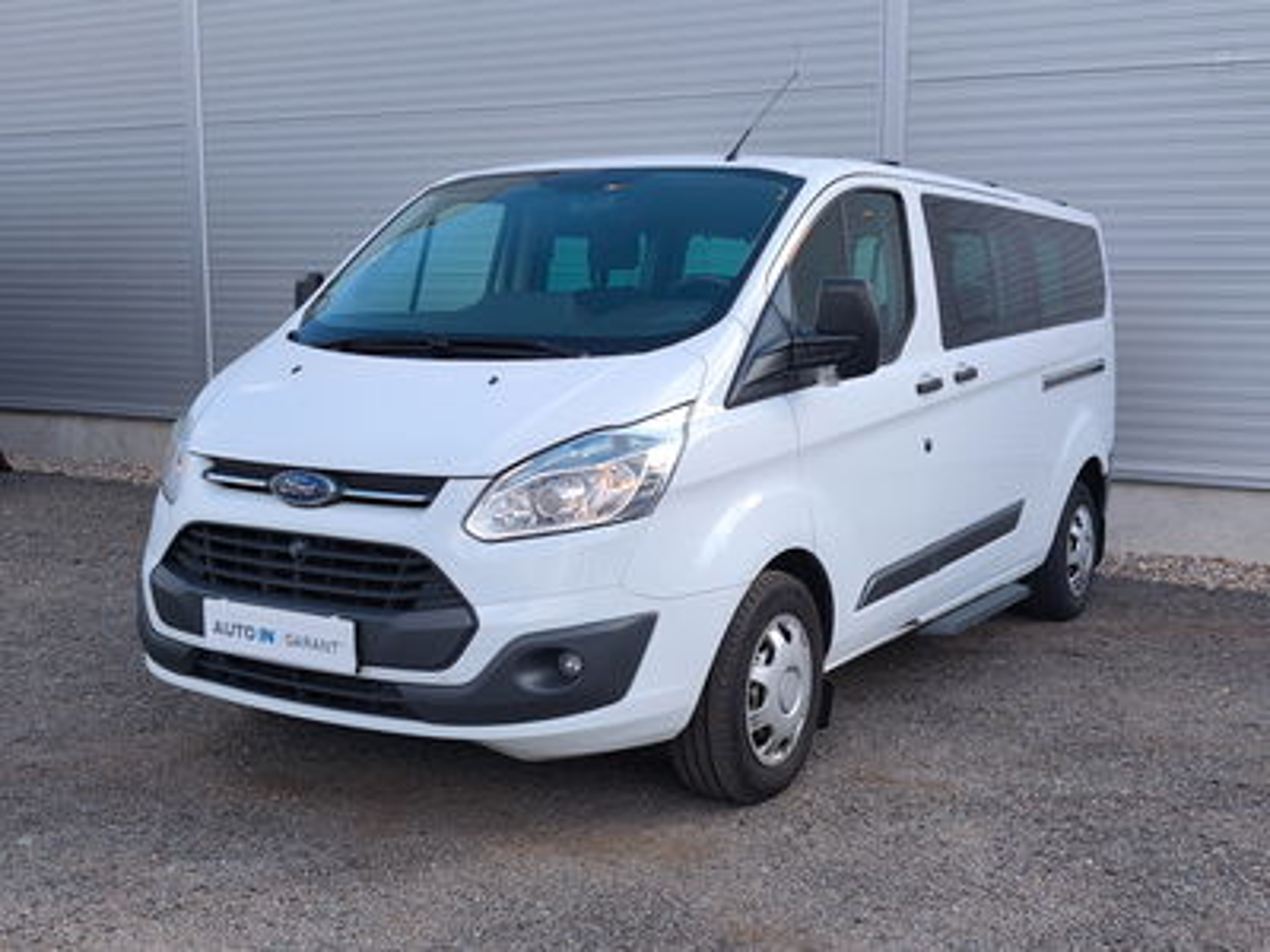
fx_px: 1504
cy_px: 476
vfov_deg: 35.1
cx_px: 635
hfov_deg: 45.8
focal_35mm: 41
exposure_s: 1/1211
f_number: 1.6
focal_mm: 6.57
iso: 50
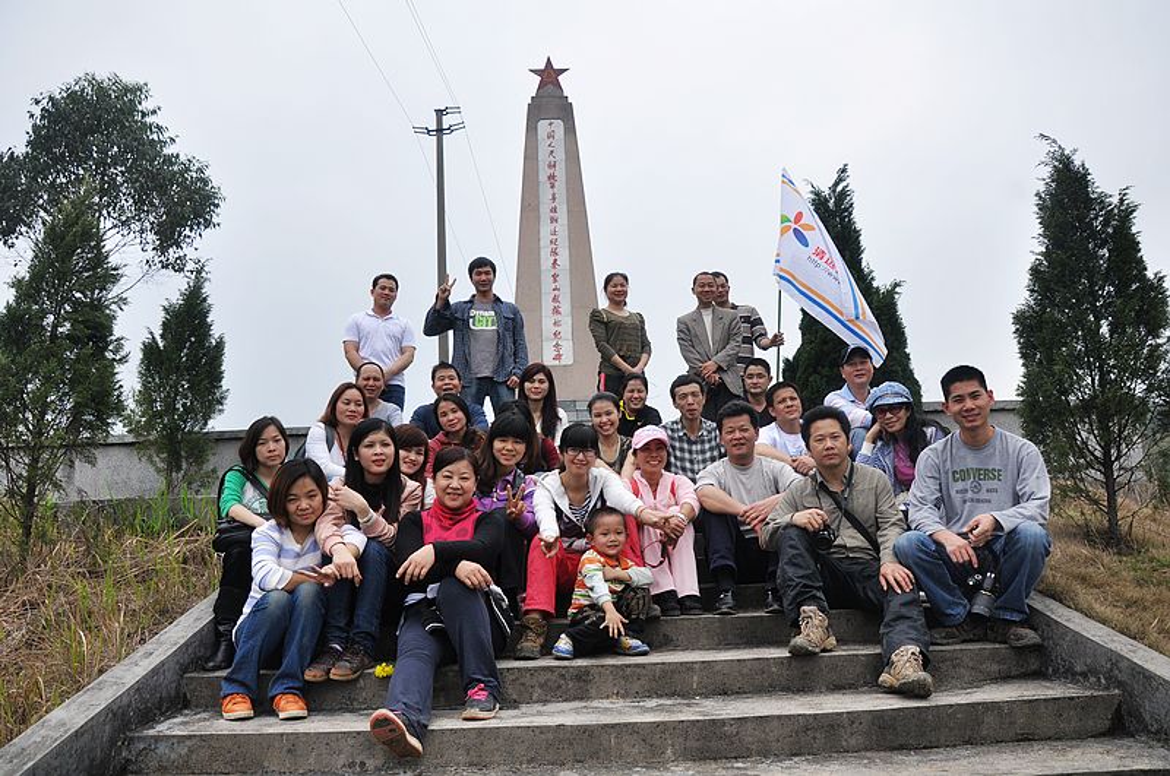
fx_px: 876
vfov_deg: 47.8
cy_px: 388
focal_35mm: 27
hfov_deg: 67.5
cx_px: 585
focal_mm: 18
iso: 400
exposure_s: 1/1000
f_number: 5.6
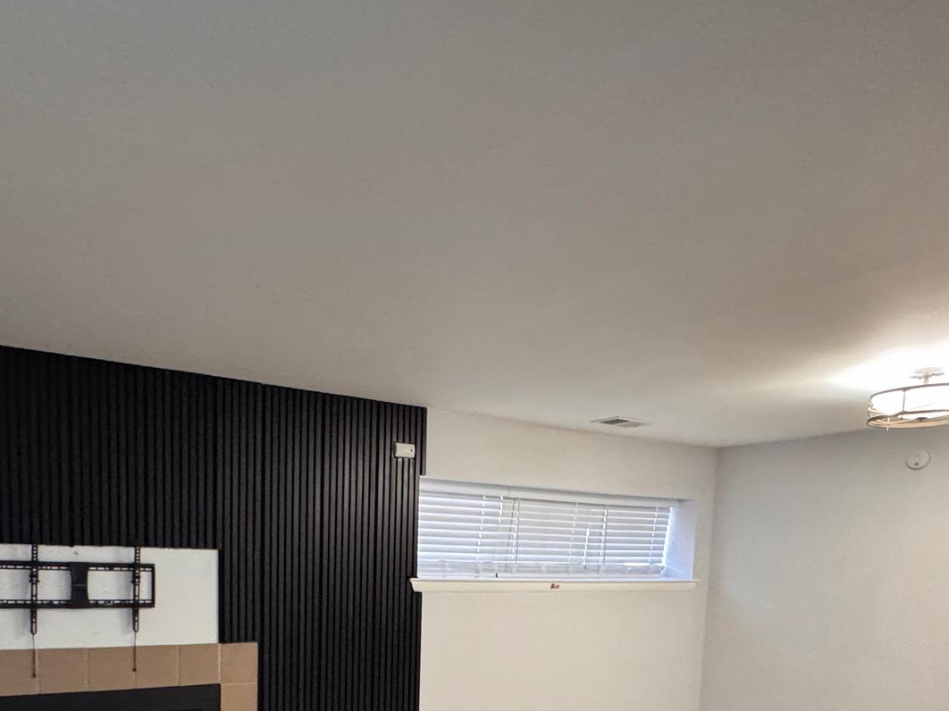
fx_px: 740
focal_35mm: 27
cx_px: 323
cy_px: 642
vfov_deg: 46.3
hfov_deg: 63.8
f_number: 2.2
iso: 640
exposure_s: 1/60
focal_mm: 2.22
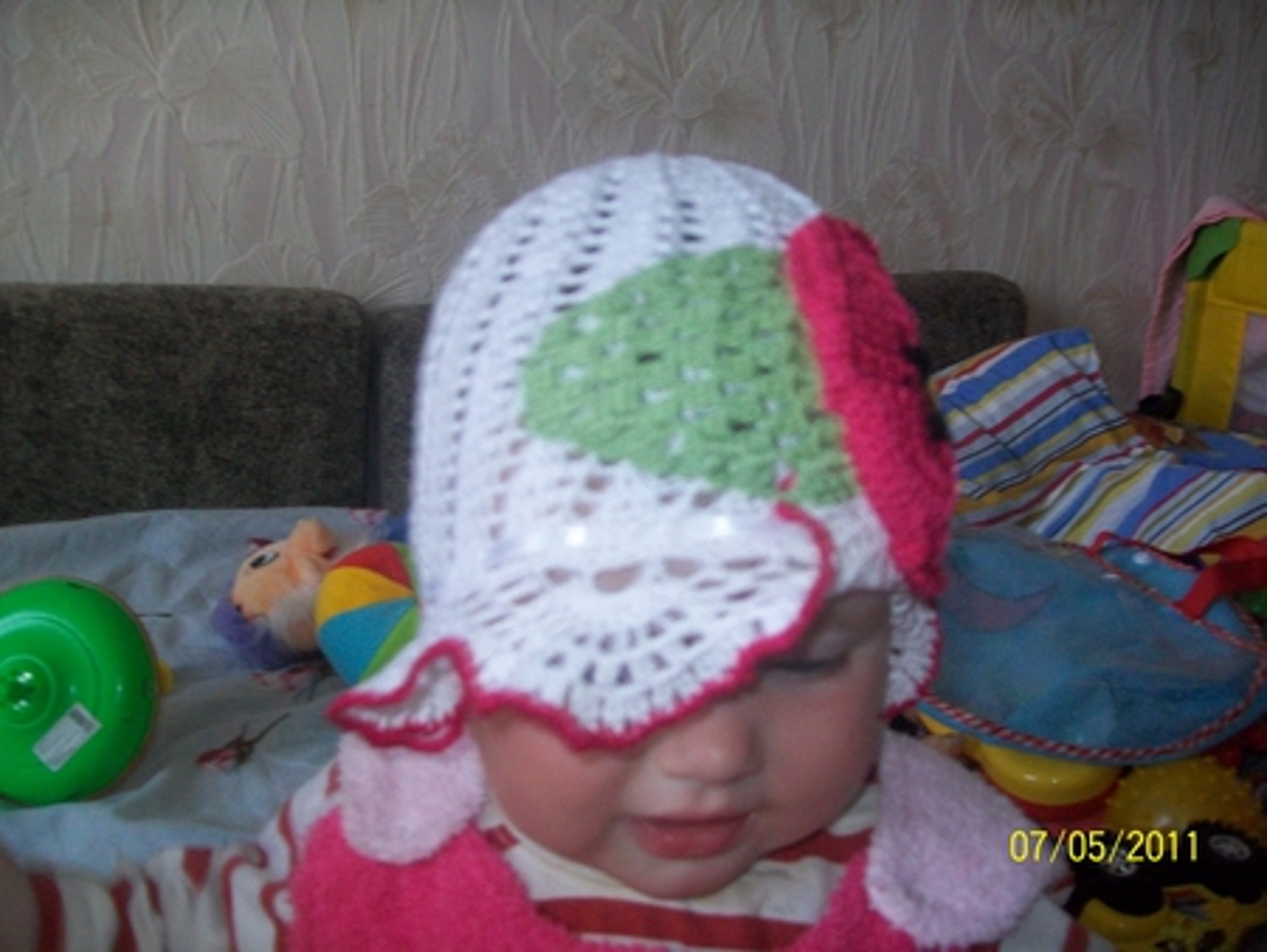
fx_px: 1245
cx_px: 634
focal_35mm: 34
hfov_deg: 53.9
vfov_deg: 41.8
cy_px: 476
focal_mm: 6.1
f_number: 2.7
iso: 160
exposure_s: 1/60
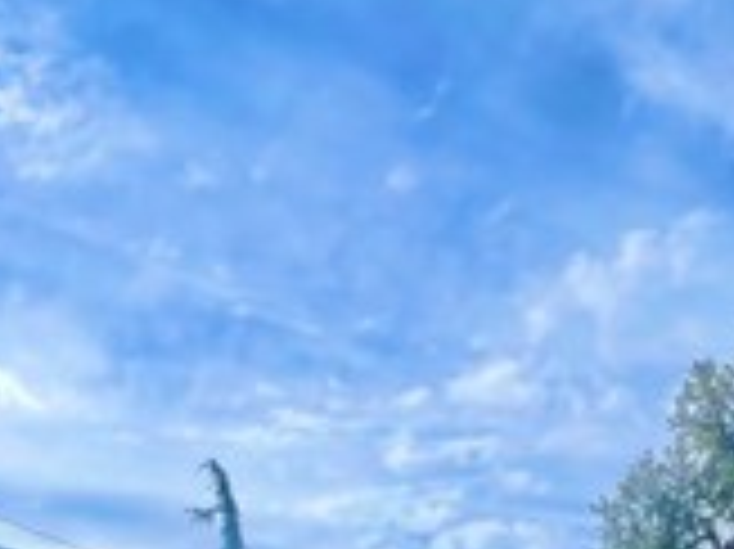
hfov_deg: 37.5
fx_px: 1081
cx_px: 401
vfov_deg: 20.4
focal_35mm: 51
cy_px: 986
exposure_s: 1/531
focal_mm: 1.57
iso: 32
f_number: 1.8
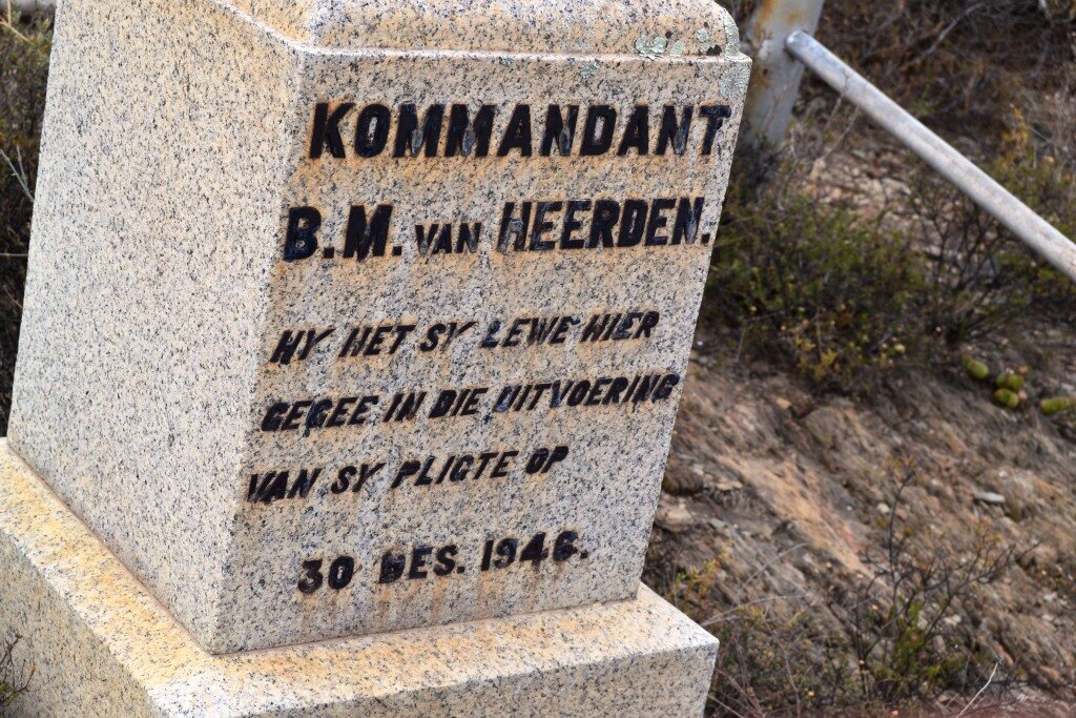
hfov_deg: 24.6
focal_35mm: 82
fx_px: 2466
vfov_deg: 16.6
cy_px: 359
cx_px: 538
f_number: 10
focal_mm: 55
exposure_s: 1/320
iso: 400
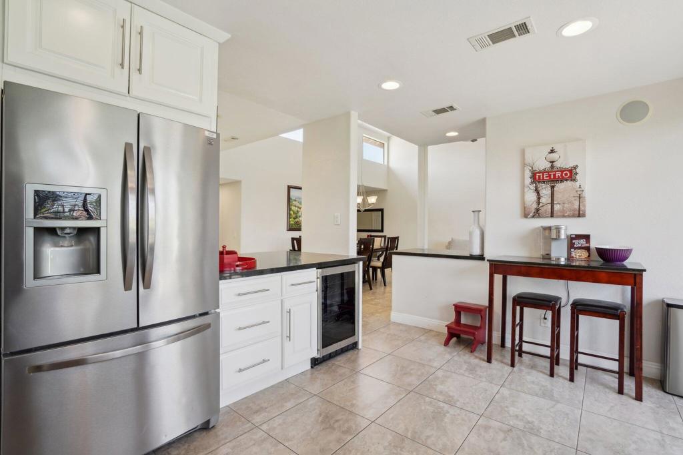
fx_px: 303
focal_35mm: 16
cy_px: 228
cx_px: 342
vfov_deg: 73.7
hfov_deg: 96.8
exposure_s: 1/30
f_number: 8
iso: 250
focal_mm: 16
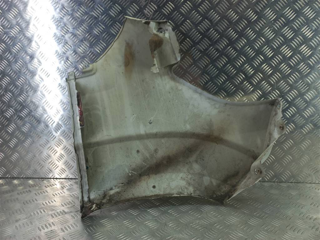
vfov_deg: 54.9
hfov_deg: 69.4
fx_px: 231
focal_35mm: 25
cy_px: 120
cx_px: 160
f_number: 1.8
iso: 50
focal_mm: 4.6
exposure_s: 1/50
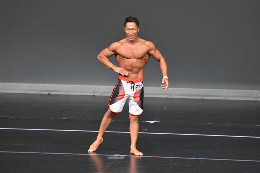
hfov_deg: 5.5
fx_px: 2707
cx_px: 130
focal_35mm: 375
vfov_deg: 3.7
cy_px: 86
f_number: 5.6
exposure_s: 1/400
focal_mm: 250
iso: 5000
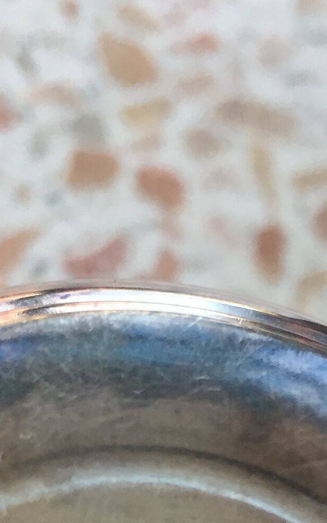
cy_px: 666
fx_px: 1440
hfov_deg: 12.9
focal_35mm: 101
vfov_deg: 19.2
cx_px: 225
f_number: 2.2
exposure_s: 1/33
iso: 32
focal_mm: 4.15
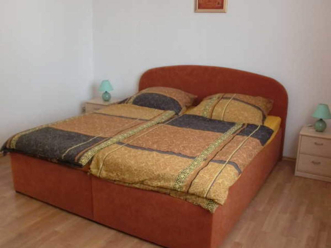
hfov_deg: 51.4
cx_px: 166
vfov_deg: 39.7
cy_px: 124
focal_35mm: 36
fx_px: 344
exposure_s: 1/60
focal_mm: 6.3
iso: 500
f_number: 2.8
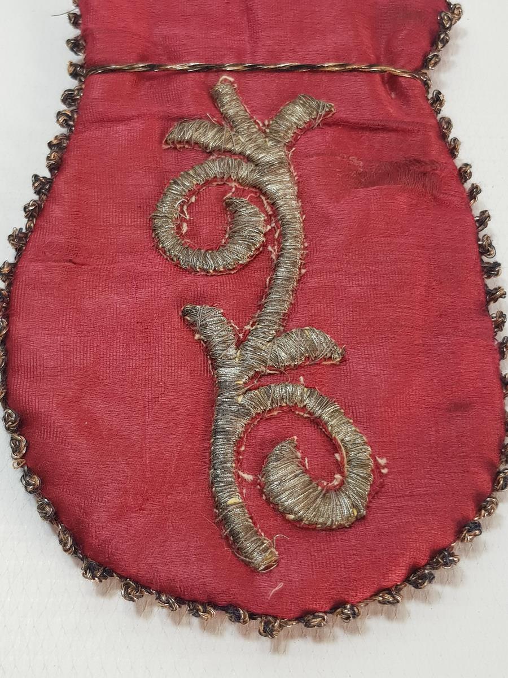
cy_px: 339
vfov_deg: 67.3
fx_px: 509
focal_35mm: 26
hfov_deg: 53.1
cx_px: 254
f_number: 1.7
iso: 64
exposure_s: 1/100
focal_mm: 4.3
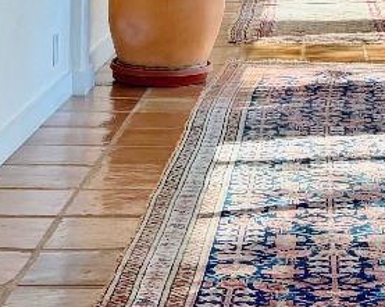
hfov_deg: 15.0
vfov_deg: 11.6
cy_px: -149
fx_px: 1446
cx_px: 343
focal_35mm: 127
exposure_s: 1/240
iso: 80
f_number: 1.78
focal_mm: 6.76
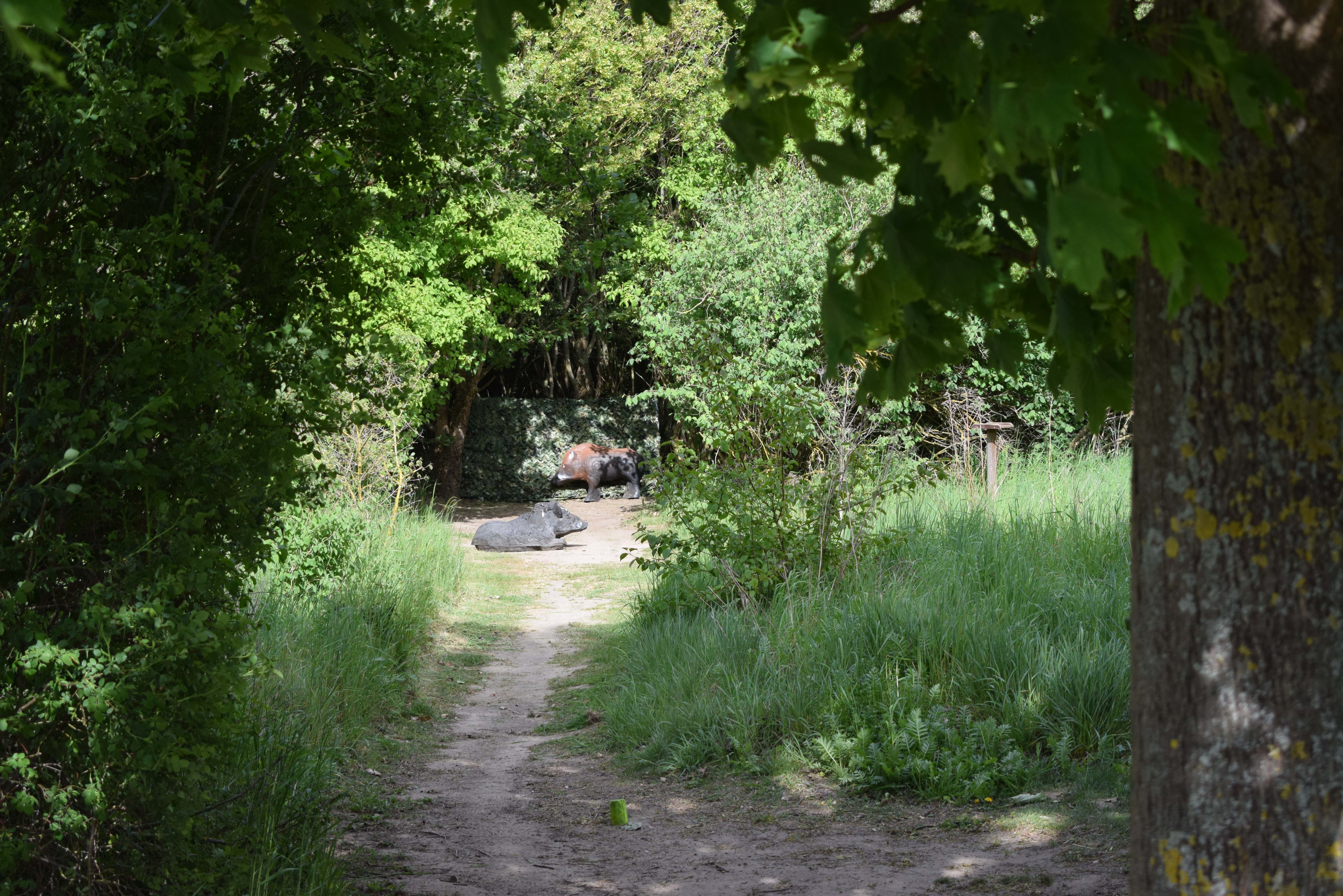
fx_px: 2910
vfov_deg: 17.5
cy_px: 448
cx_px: 672
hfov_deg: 26.0
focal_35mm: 78
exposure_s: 1/1000
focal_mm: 52
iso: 500
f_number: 5.6
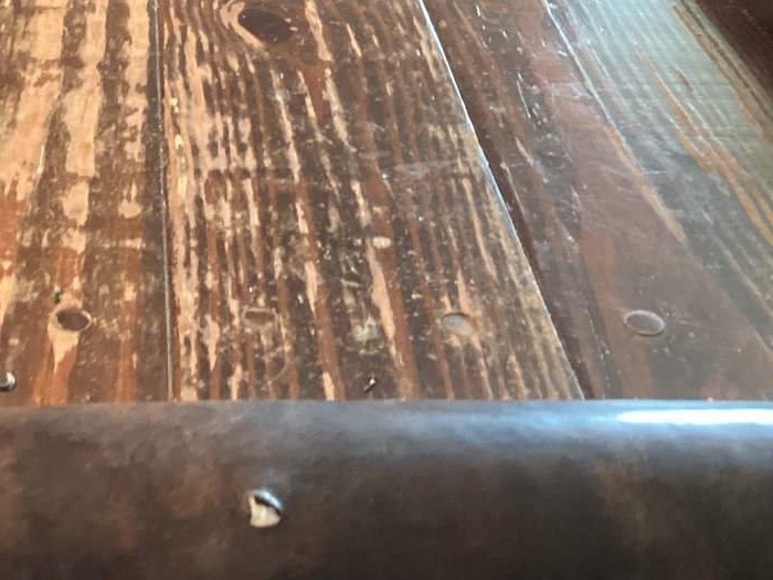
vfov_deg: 21.8
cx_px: 221
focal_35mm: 67
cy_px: 193
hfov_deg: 28.7
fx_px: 1496
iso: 400
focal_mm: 3.3
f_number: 2.4
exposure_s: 1/25
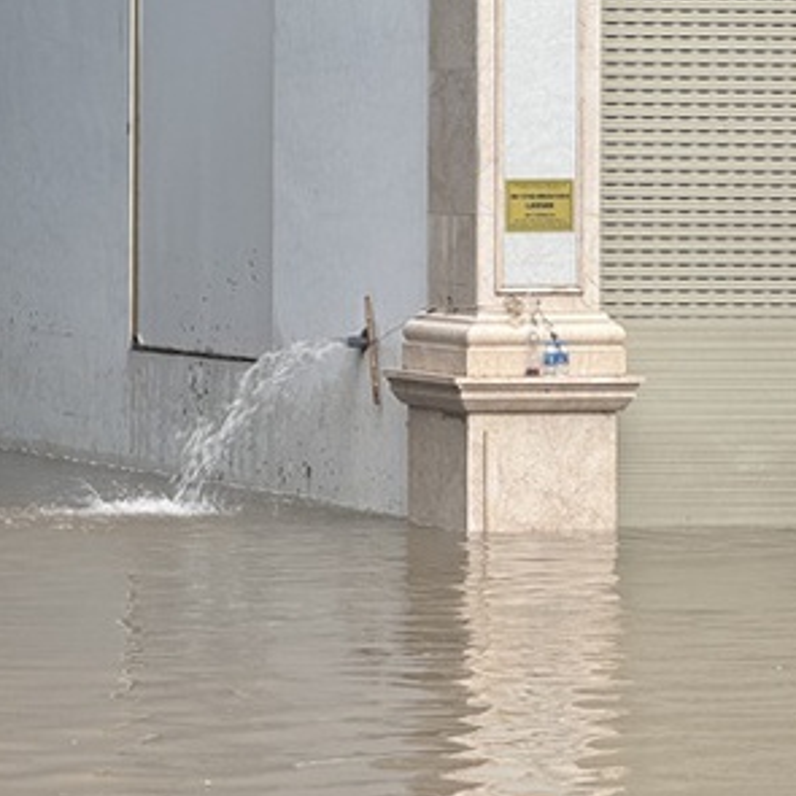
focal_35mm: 237
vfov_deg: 7.4
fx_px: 6166
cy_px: 247
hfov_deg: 7.3
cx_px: -65
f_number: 2.8
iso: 160
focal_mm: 15.66
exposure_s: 1/99
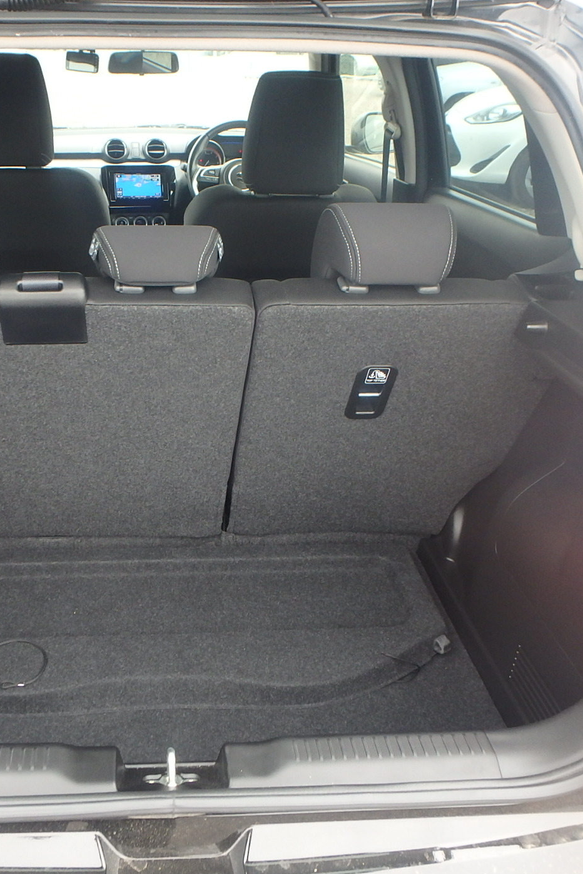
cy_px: 442
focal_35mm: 30
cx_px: 172
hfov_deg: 42.7
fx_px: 729
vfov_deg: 61.9
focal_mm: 3.7
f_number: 3.5
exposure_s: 1/60
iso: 200
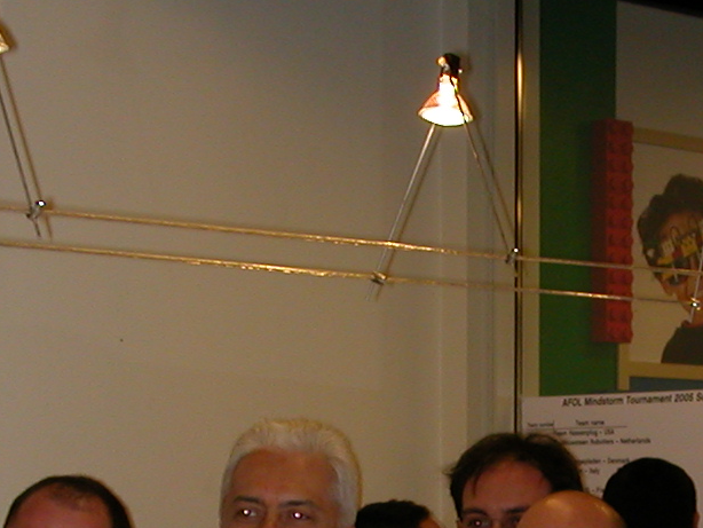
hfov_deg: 17.4
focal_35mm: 112
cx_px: 603
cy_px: 633
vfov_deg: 12.9
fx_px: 2275
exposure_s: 1/59.9
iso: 108
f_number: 2.9
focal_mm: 6.6
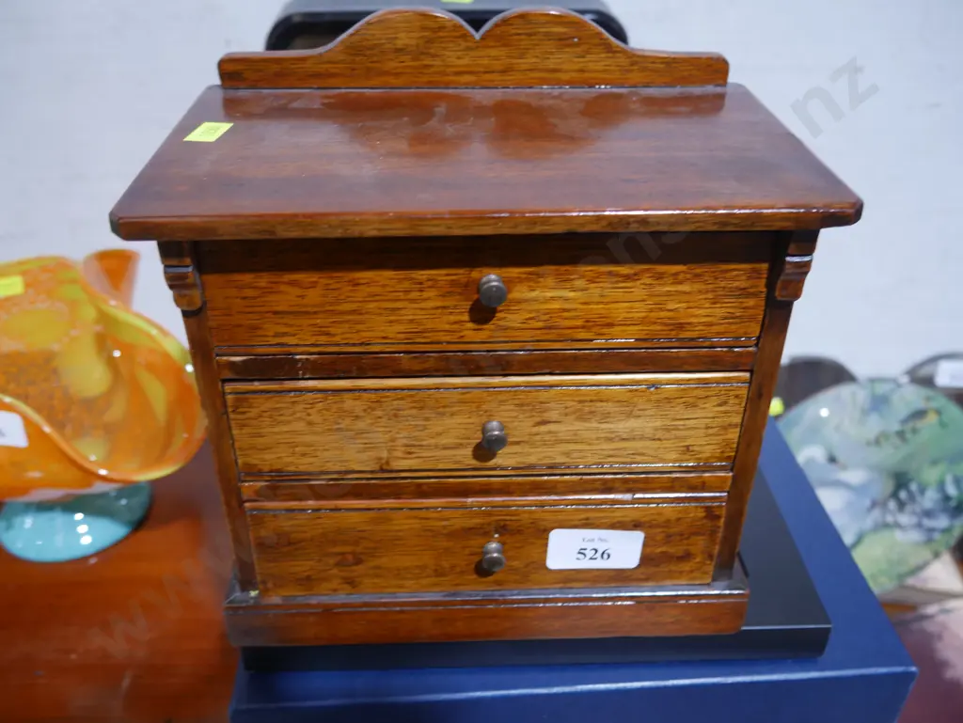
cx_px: 482
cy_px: 362
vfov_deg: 46.8
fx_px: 835
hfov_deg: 59.9
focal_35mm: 30
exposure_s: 1/60
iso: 640
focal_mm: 15
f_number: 3.6
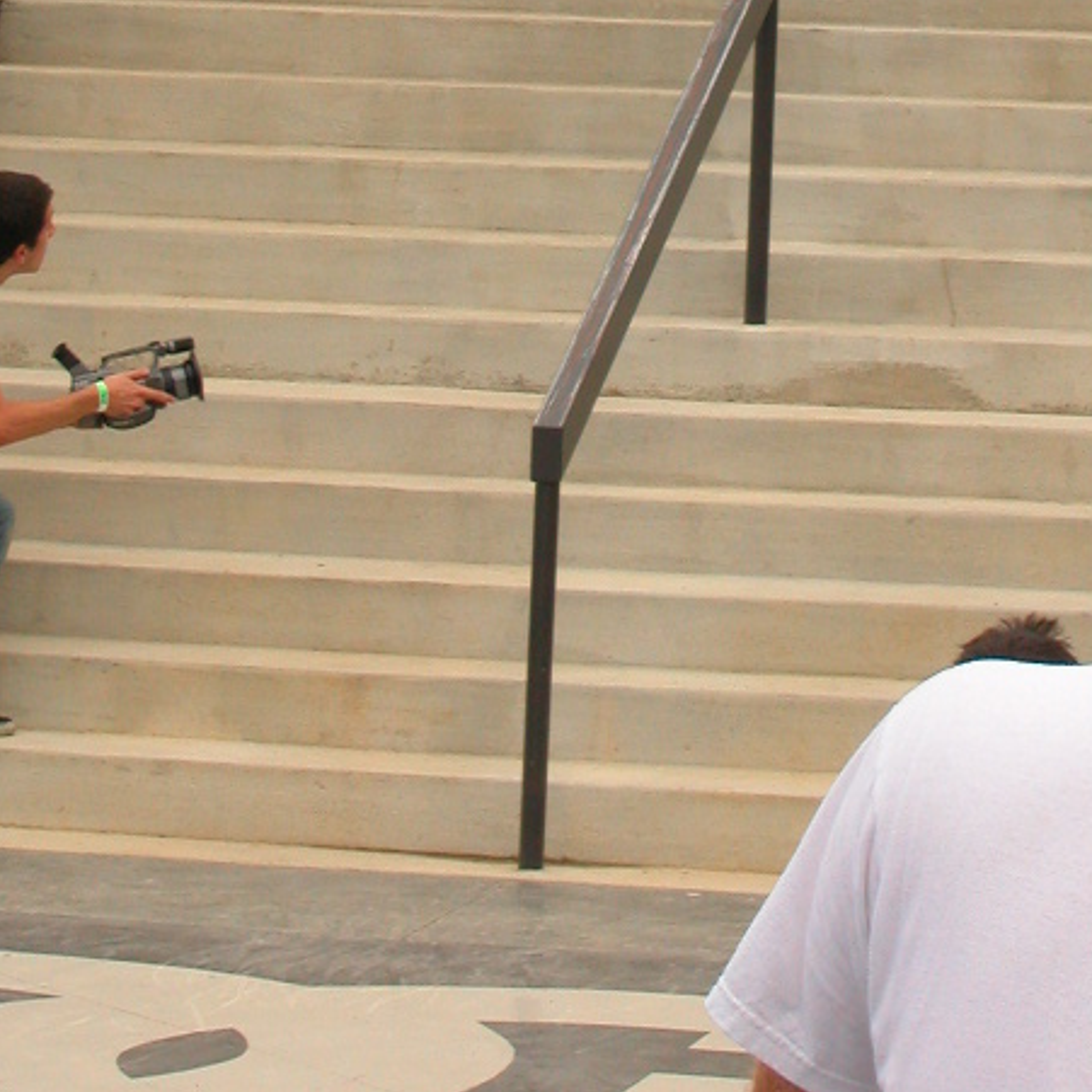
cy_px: -395
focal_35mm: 213
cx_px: 831
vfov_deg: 8.1
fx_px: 7602
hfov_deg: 8.2
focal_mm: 21.4
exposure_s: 1/277
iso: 100
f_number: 7.6
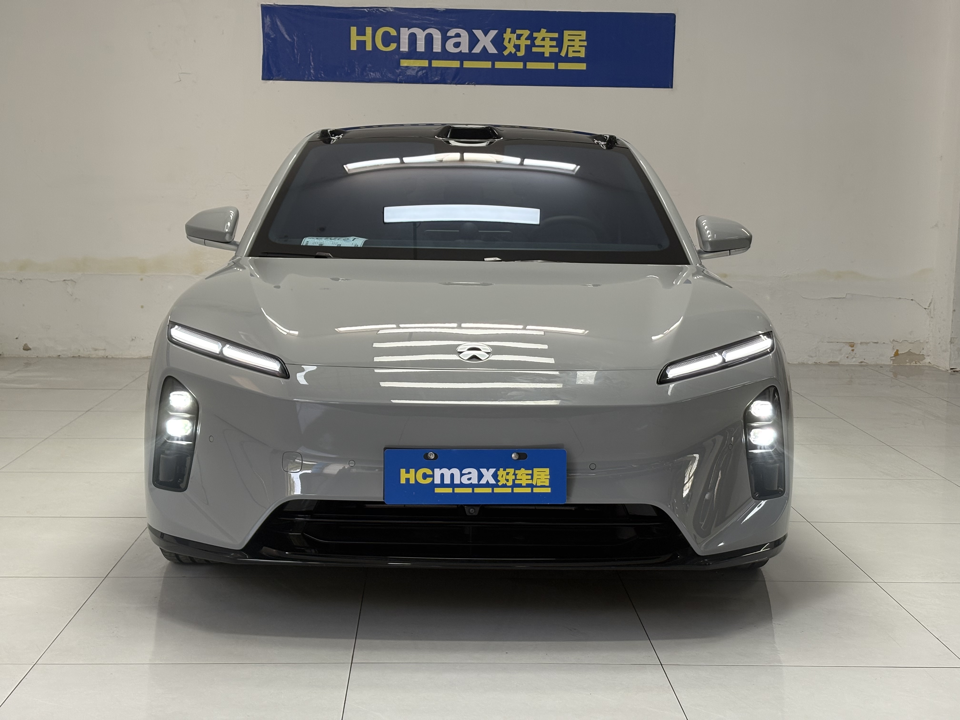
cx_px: 480
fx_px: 1442
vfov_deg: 28.0
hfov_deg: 36.8
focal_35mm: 52
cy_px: 360
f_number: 1.6
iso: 50
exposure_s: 1/90
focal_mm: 5.96
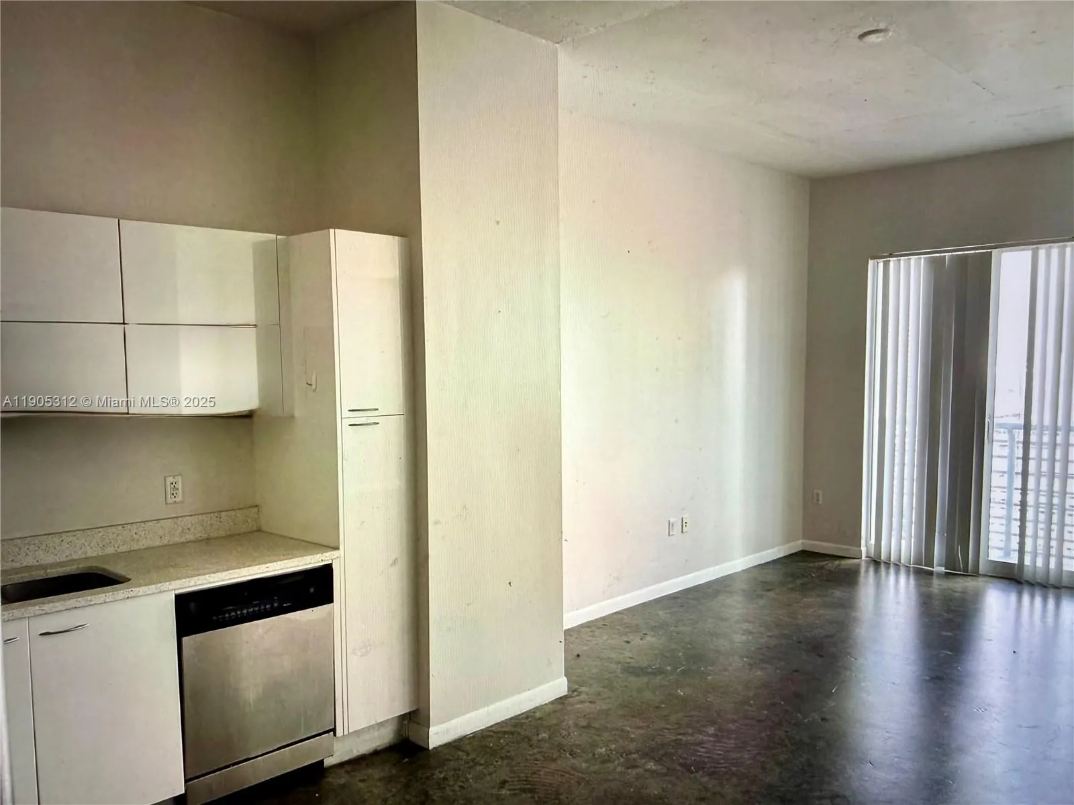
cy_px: 402
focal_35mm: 24
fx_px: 745
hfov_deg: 71.6
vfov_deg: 56.8
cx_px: 537
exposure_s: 1/121
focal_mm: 2.22
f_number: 2.2
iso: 100
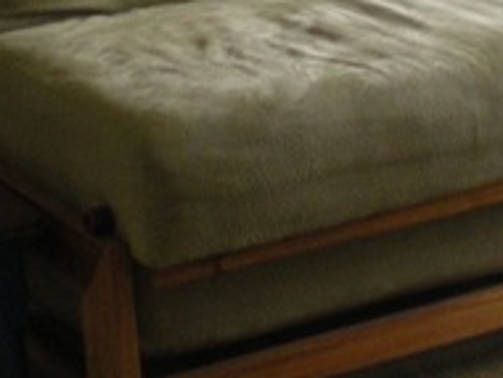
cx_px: 307
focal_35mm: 160
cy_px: -103
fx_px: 2328
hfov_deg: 12.3
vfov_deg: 9.2
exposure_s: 1/56
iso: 155
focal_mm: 6.3
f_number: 3.1
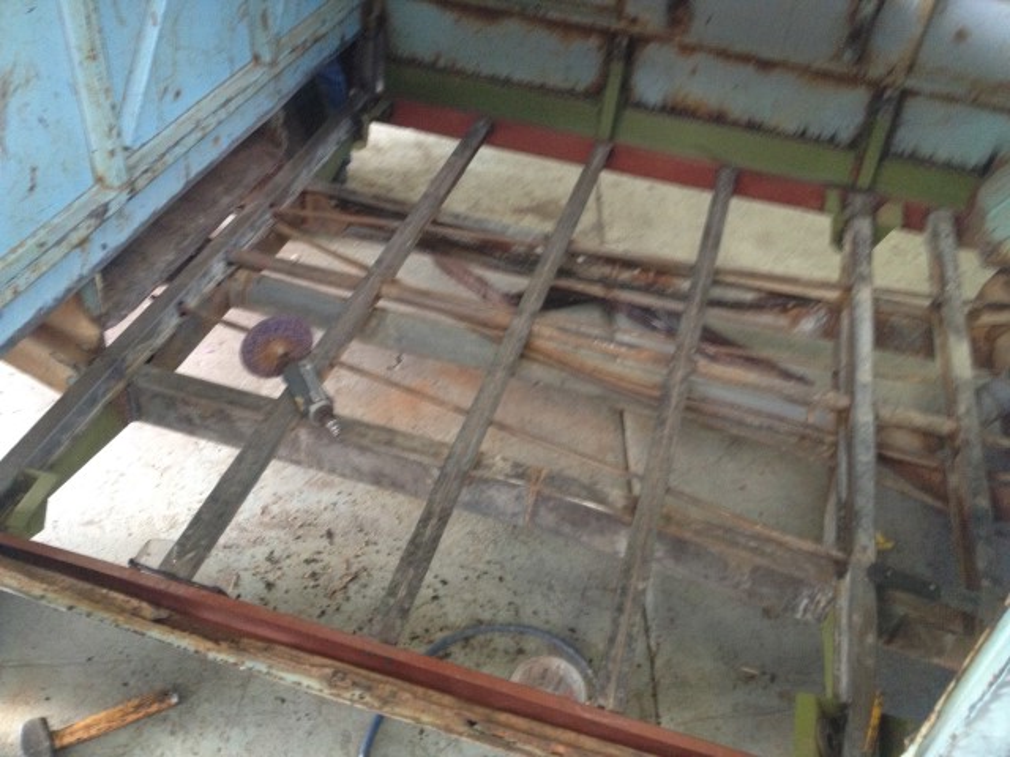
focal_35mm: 35
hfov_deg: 52.6
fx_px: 1021
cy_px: 378
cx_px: 505
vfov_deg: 40.7
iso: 250
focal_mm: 4.28
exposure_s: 1/20
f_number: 2.4
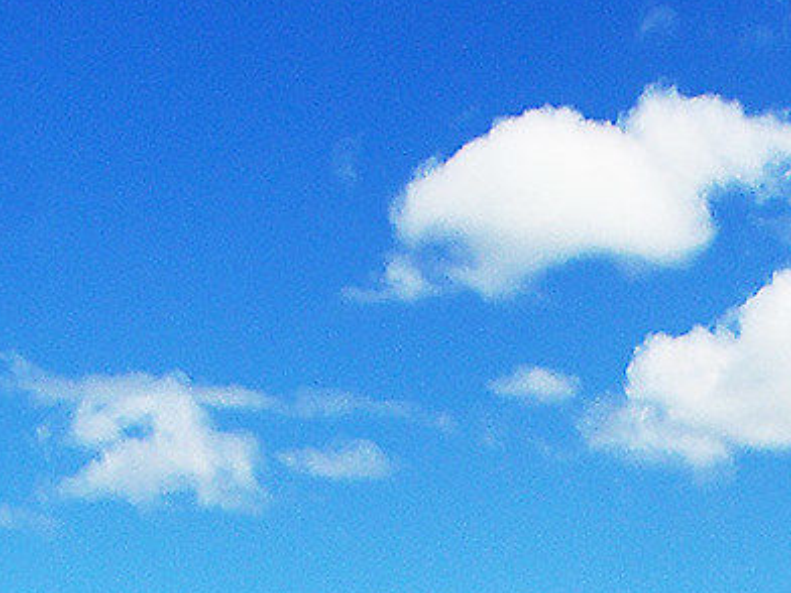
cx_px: 1017
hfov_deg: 11.7
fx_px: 3770
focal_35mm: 165
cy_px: 1376
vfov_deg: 8.3
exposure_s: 1/1600
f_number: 5.6
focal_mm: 28
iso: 100
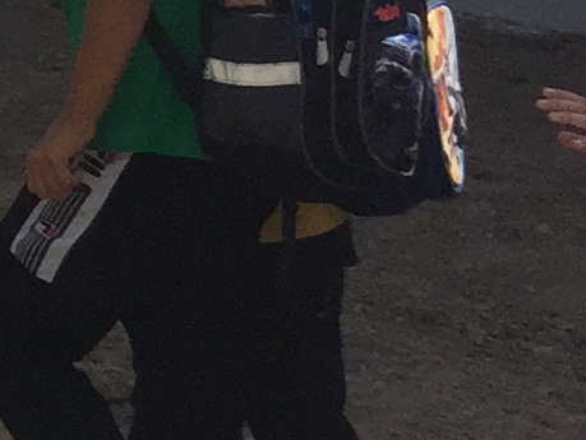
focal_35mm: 206
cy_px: -467
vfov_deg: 7.0
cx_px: -1430
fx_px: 3490
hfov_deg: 7.7
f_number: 2.2
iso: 32
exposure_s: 1/3597
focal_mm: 4.15
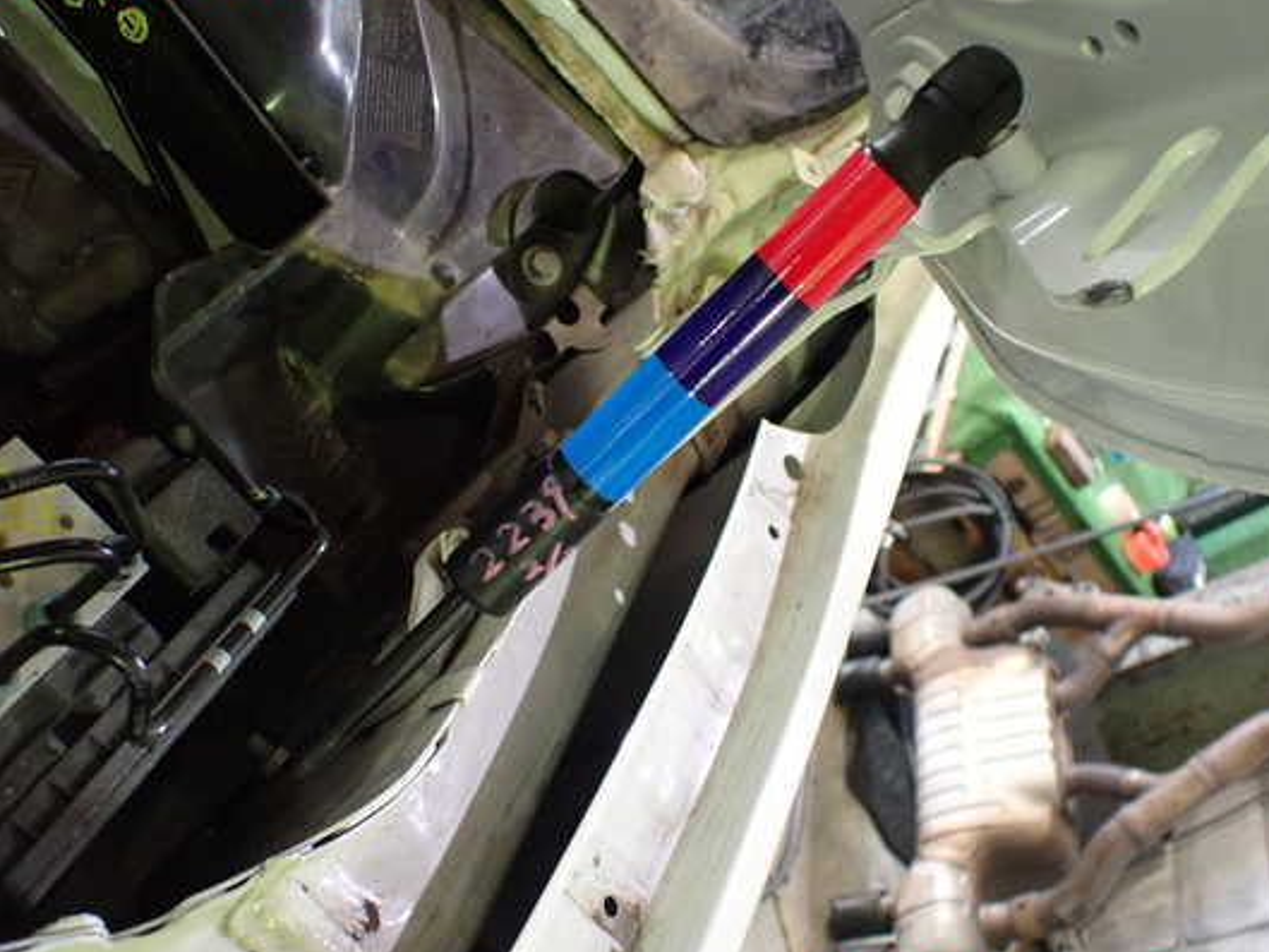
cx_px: 640
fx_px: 1247
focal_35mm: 34
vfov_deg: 41.8
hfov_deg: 53.9
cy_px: 480
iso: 800
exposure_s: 1/50
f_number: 2.3
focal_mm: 5.4
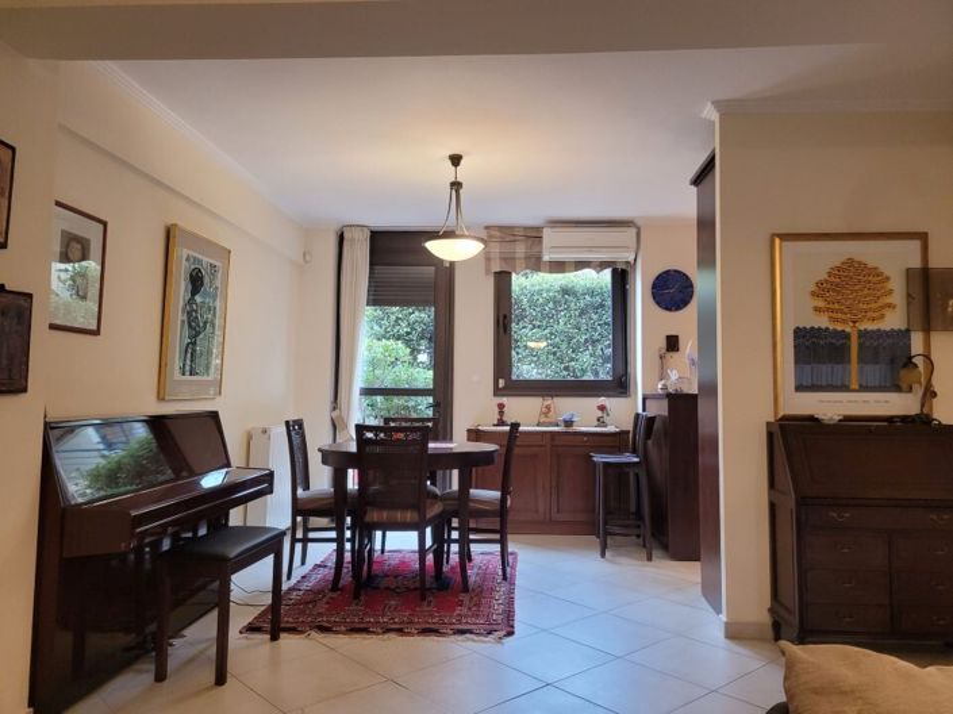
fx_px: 715
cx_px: 476
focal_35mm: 26
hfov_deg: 67.3
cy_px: 357
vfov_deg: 53.0
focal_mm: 5.4
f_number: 1.8
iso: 320
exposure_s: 1/100
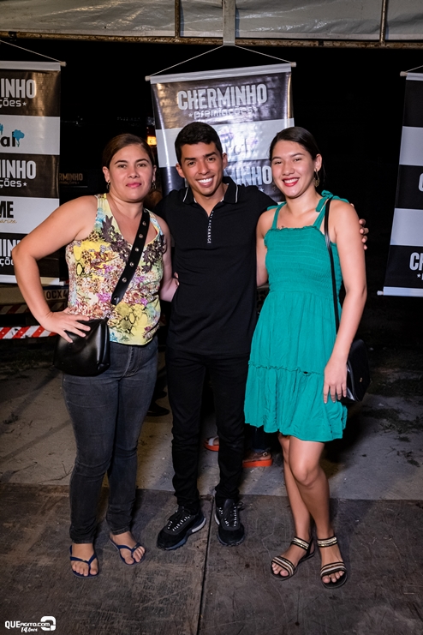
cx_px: 212
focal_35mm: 36
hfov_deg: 36.9
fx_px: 634
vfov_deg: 53.1
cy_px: 318
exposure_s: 1/320
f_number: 2.8
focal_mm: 24
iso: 2000
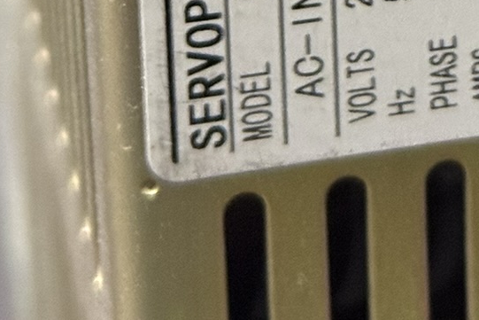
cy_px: -520
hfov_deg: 10.8
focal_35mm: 189
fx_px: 2515
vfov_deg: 6.8
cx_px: 410
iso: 400
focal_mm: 6.76
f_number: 1.78
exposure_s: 1/35
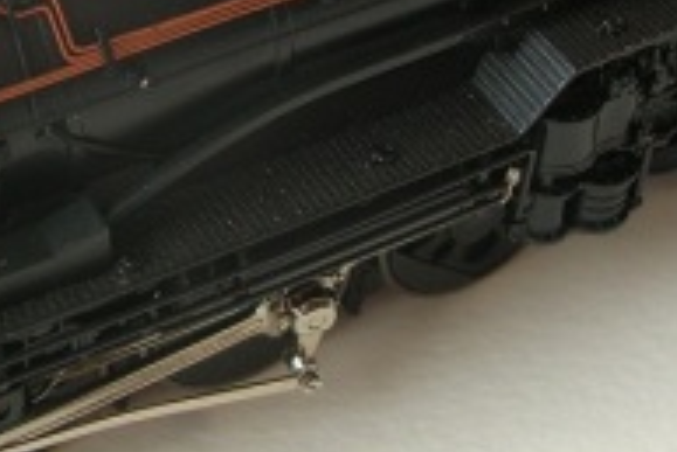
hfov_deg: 21.6
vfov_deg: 14.3
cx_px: 267
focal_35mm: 94
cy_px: -25
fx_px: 1769
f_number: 2.8
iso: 50
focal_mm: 5.8
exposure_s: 1/39.6
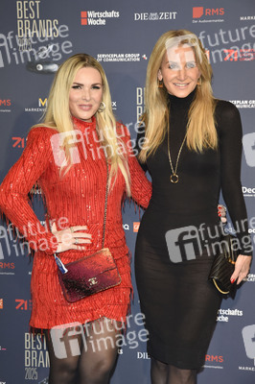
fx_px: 873
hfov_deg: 16.6
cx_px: 128
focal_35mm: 82
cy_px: 192
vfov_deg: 24.8
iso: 1250
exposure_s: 1/250
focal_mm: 82
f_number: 7.1
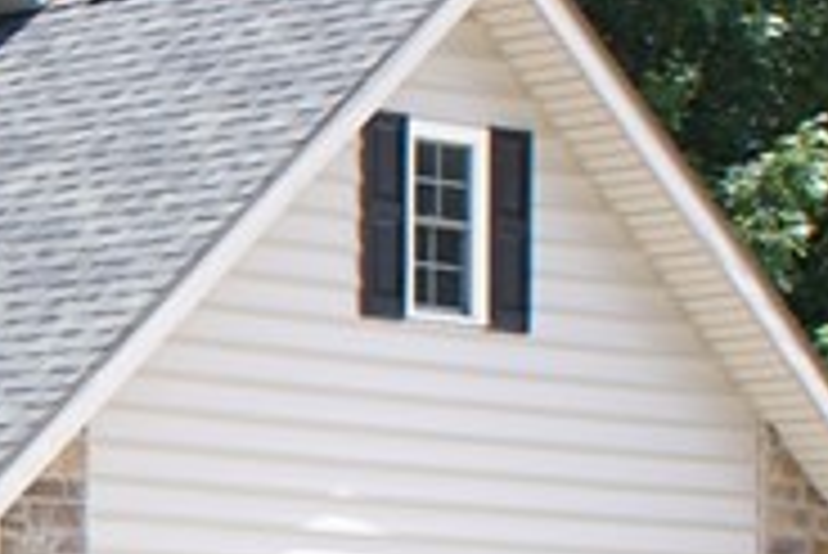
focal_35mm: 230
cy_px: 572
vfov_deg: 6.0
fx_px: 5294
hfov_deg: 8.3
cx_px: -1008
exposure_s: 1/125
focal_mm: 26
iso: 100
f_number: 6.3
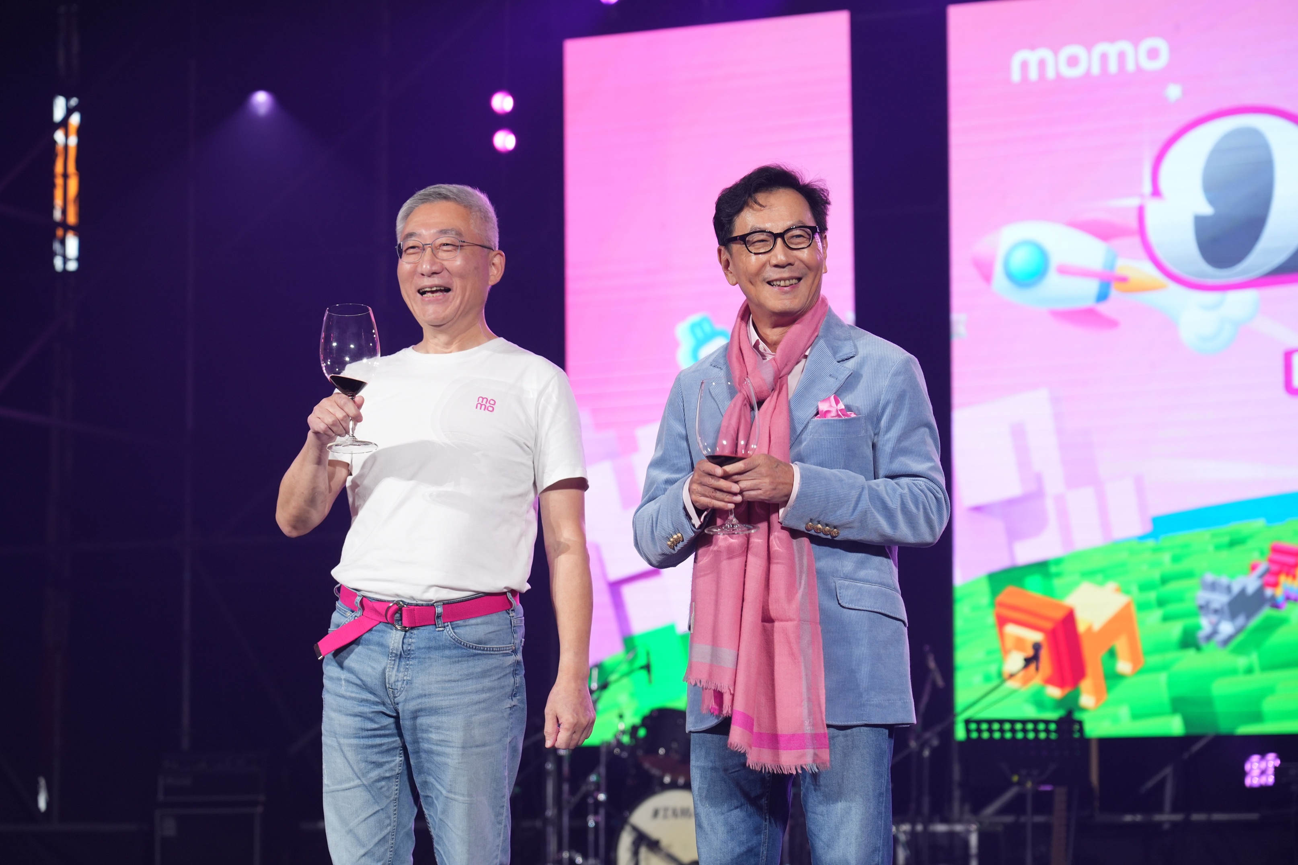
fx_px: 3785
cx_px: 649
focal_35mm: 105
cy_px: 432
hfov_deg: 19.5
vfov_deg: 13.0
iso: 1000
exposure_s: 1/160
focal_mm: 105
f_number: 5
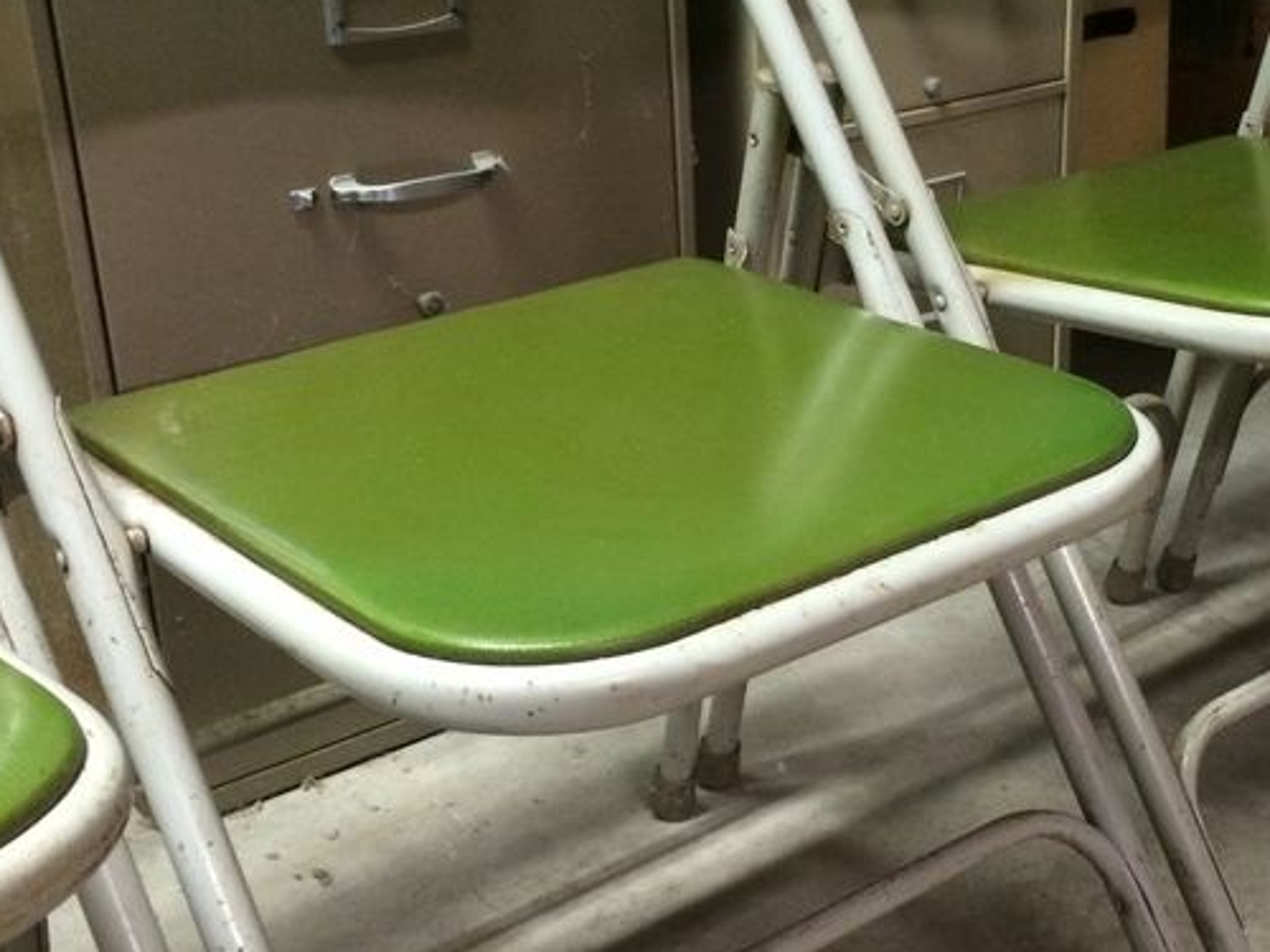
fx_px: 1981
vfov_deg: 27.0
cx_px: 889
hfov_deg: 35.1
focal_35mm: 54
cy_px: 479
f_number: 2.2
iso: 320
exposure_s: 1/17
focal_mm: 4.12
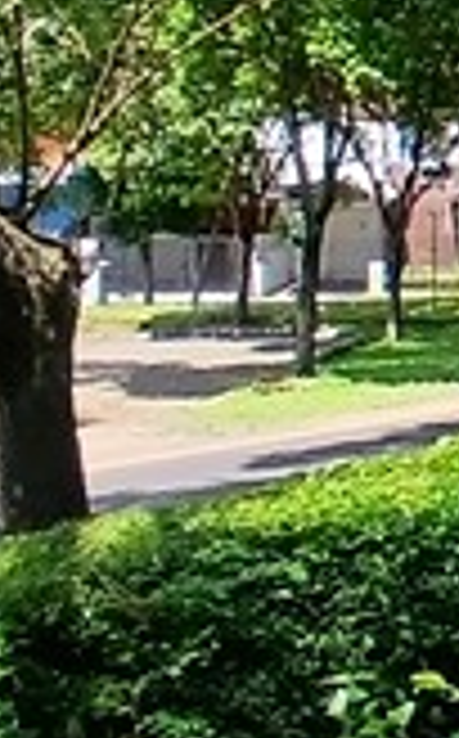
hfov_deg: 12.0
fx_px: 1768
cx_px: 1098
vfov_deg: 23.1
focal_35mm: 88
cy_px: 104
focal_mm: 1.4
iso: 50
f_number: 2.2
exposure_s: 1/545
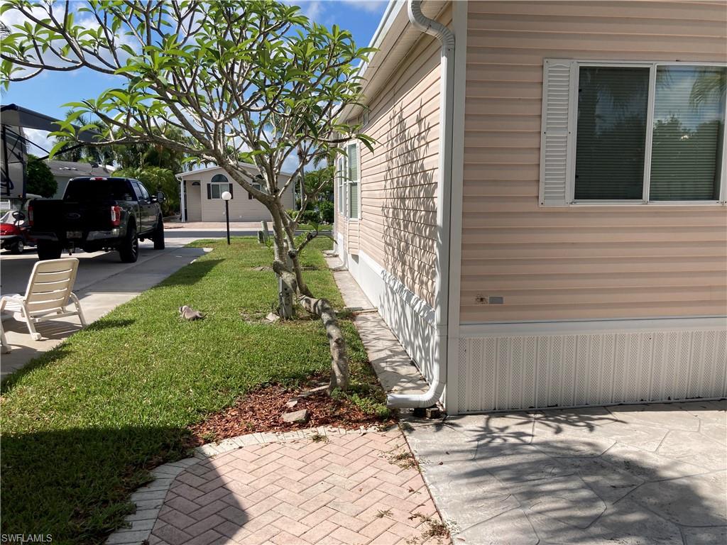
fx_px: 588
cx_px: 364
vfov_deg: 49.7
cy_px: 272
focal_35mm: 28
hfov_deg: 63.4
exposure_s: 1/2404
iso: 20
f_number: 1.8
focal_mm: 3.99
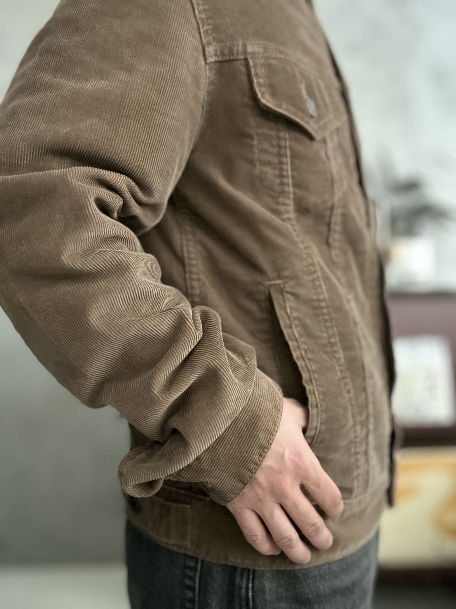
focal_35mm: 30
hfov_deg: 46.8
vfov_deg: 60.0
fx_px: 527
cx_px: 228
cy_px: 304
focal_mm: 2.69
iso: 640
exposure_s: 1/25
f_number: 1.9
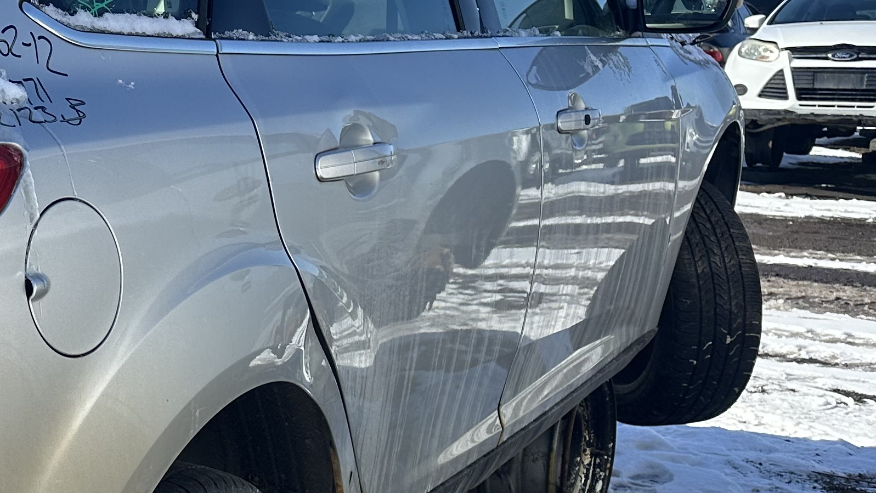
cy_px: 286
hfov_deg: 28.0
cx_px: -170
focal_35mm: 66
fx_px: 1533
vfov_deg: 18.3
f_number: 1.78
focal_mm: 6.86
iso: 80
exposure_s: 1/3861
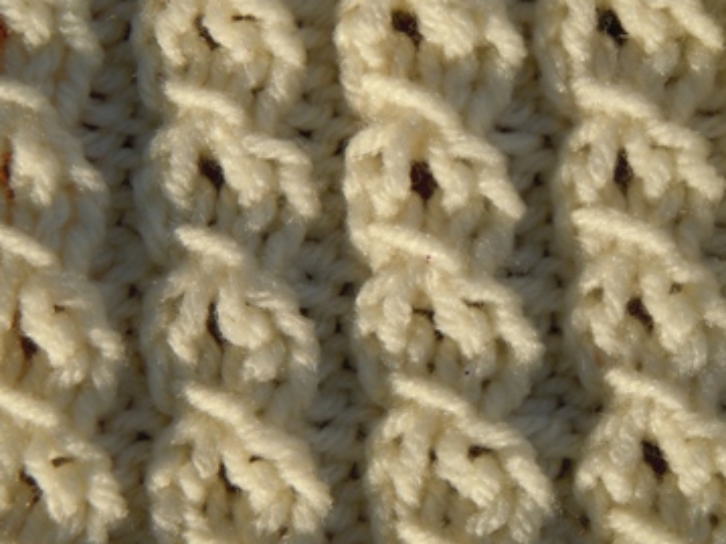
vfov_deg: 9.3
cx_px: 376
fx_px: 3355
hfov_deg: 12.4
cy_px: 243
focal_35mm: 160
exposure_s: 1/500
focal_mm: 24
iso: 100
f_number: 9.2
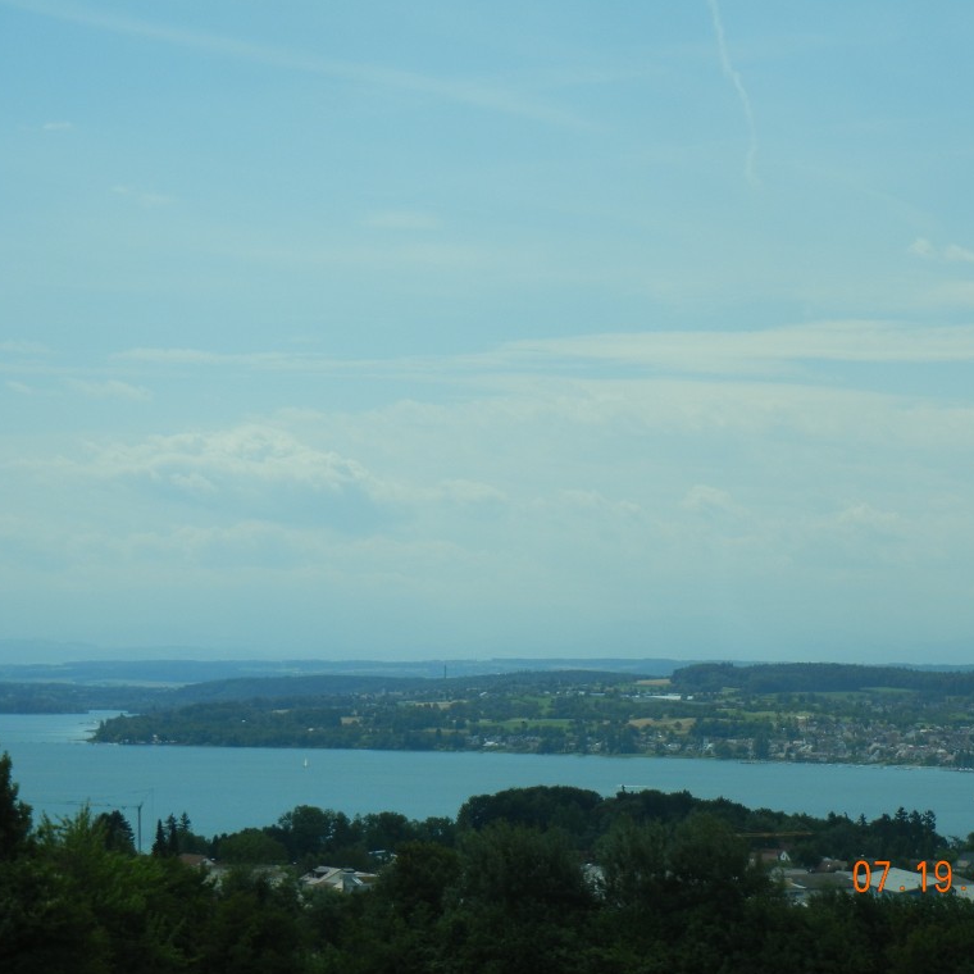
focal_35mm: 106
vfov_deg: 16.4
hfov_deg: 16.4
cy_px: 487
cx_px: 600
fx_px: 3374
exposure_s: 1/435
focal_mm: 16
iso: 160
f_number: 8.8
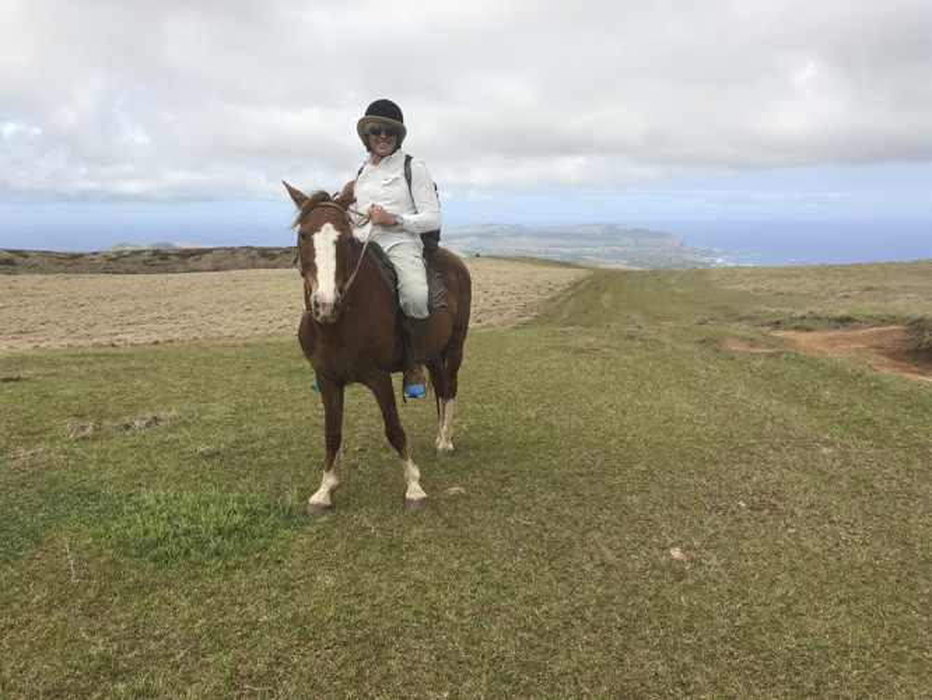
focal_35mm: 28
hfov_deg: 63.4
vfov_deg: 49.8
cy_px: 350
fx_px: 754
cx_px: 466
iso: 20
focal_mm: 3.99
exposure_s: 1/2519
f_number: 1.8
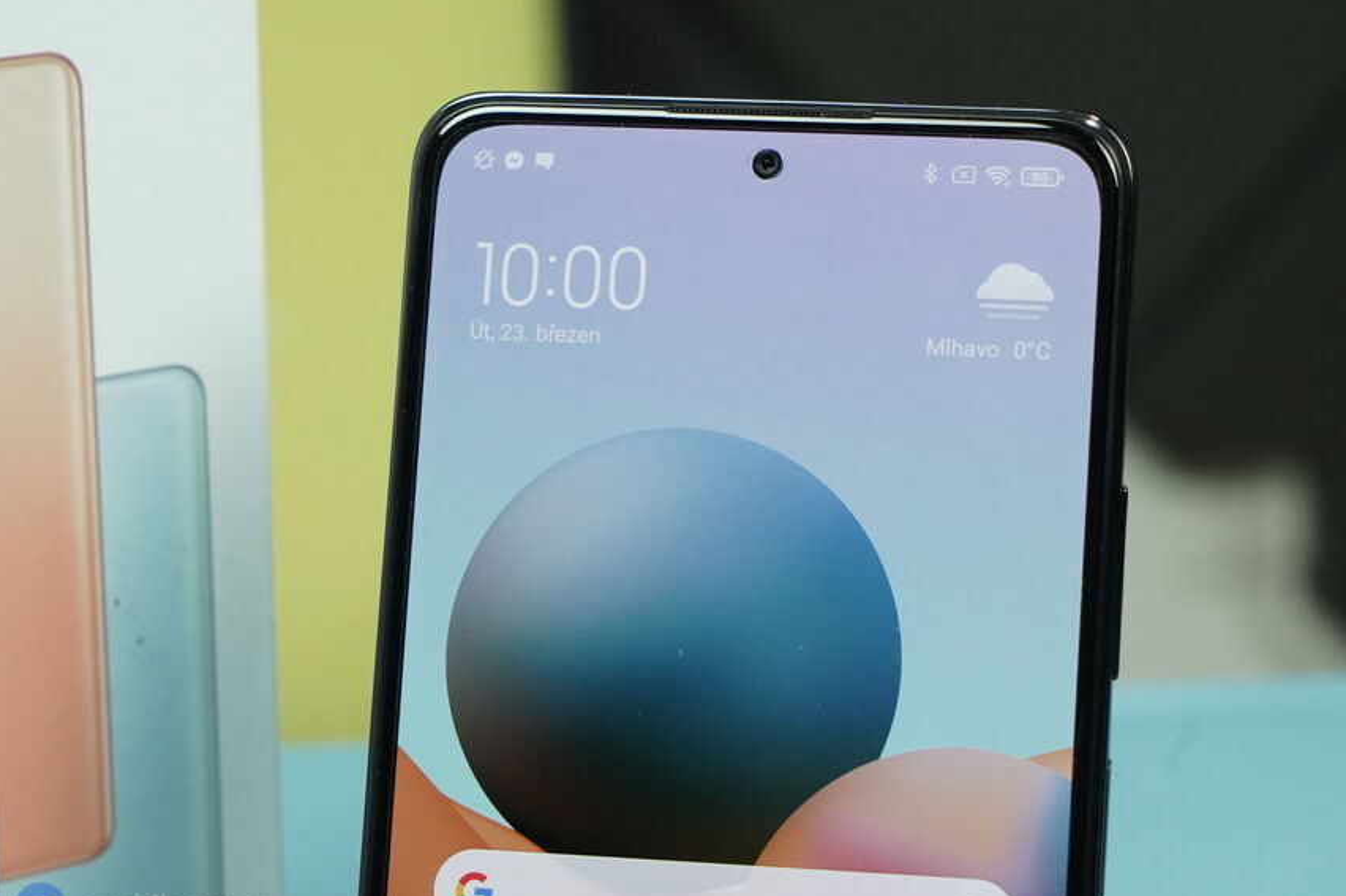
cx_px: 753
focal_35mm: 79
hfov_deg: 25.7
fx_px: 2952
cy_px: 450
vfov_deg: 17.3
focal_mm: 70
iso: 4000
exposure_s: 1/200
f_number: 9
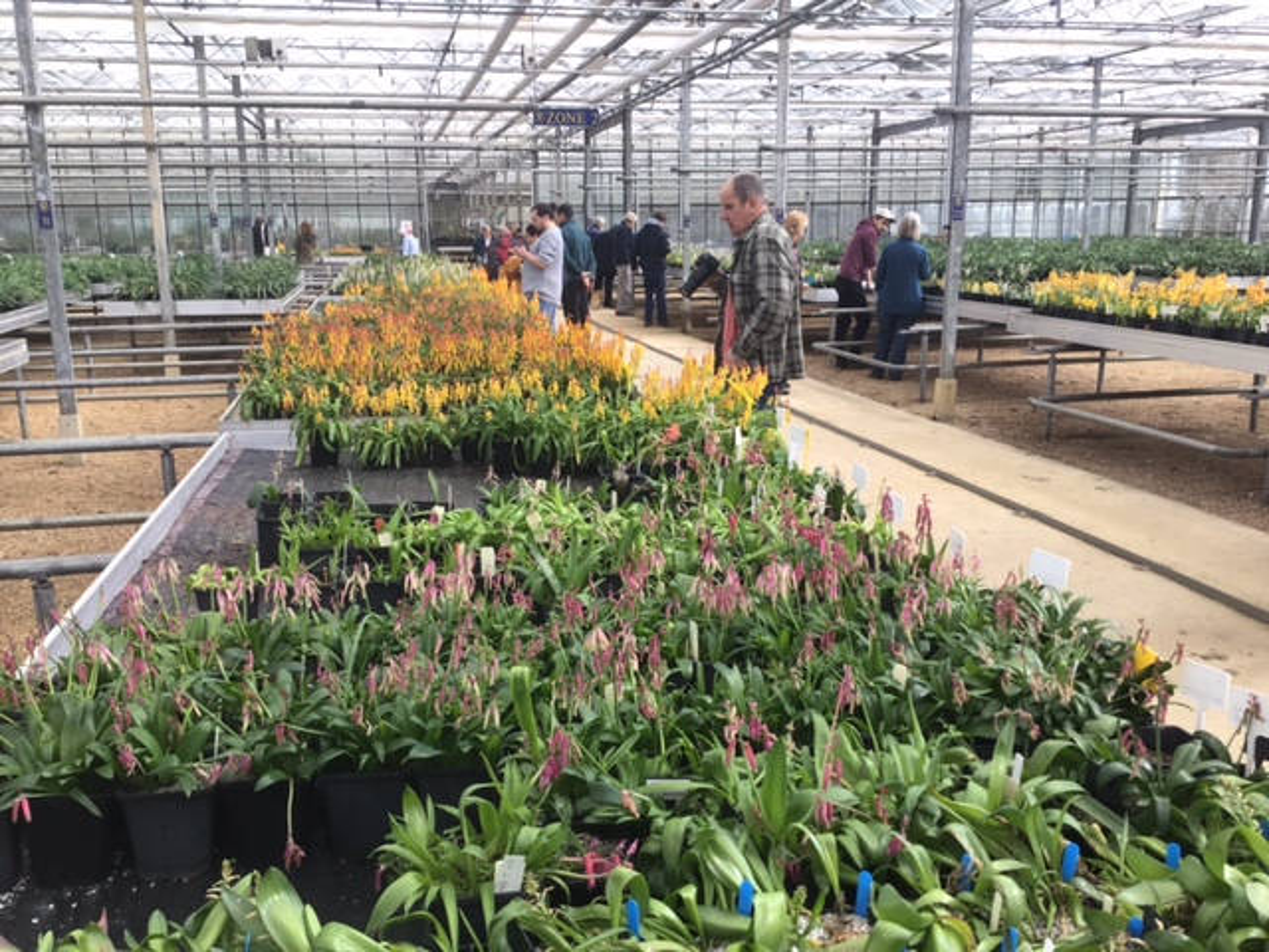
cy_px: 476
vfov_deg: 45.4
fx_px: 1136
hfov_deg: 58.4
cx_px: 634
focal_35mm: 31
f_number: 2.4
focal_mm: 3.3
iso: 25
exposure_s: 1/100
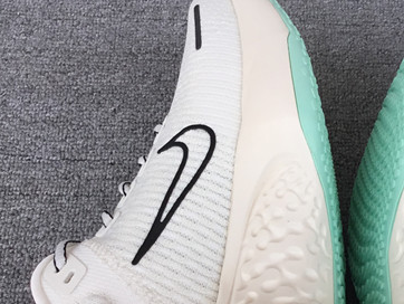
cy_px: 261
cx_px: 344
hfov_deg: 24.8
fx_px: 899
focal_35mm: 77
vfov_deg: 18.9
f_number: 2.4
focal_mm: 3.3
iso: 25
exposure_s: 1/338
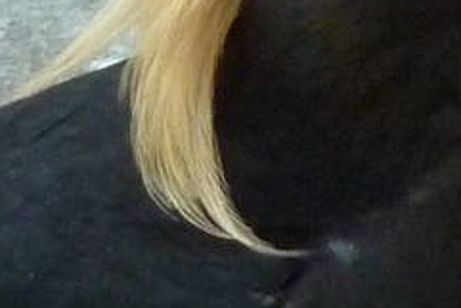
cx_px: 304
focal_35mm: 1671
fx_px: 21410
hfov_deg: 1.2
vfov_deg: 0.8
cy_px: 222
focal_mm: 39.7
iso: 400
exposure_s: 1/100
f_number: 4.7
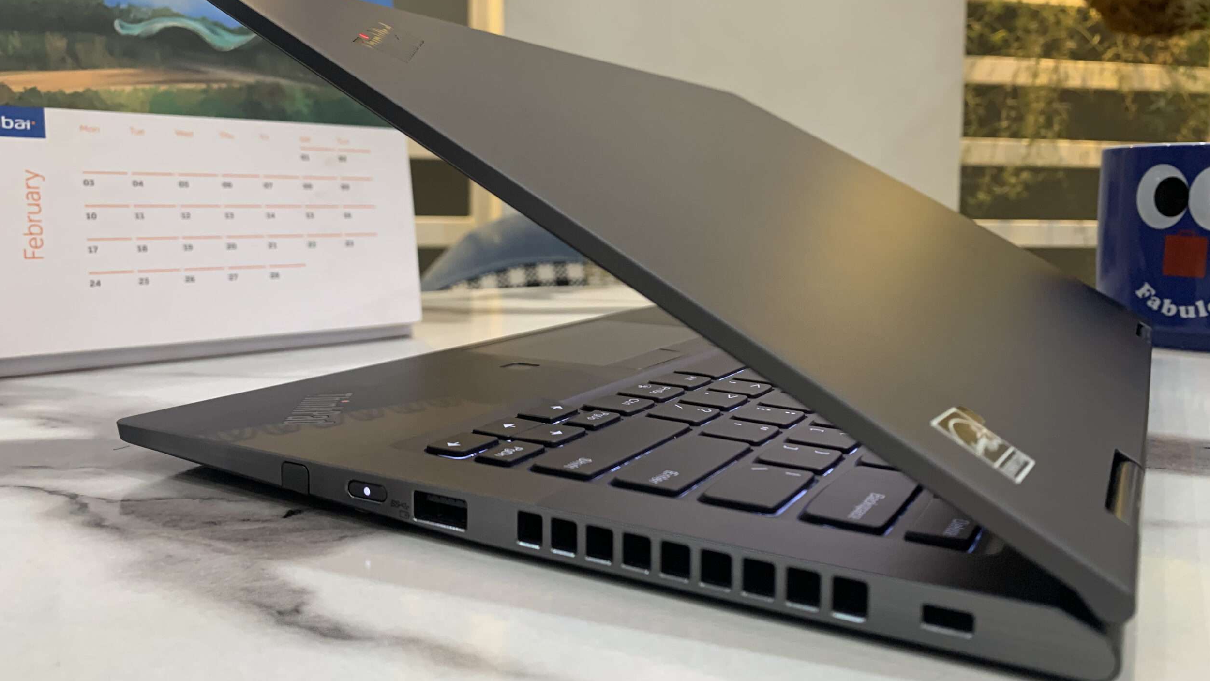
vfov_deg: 40.0
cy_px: 275
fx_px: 930
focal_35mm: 29
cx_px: 603
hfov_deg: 66.1
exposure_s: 1/50
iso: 200
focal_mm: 4.25
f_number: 1.8
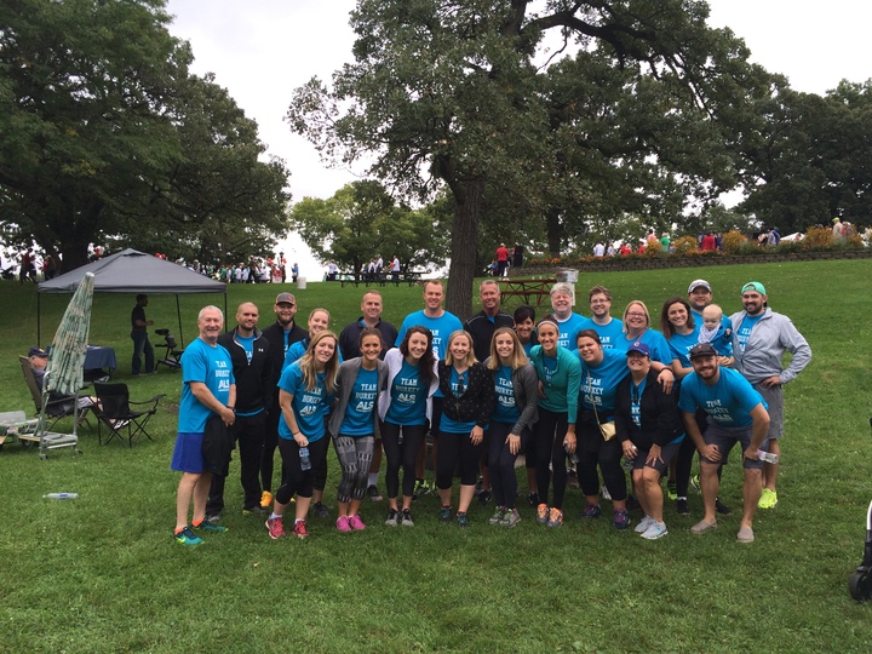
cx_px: 436
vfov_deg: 48.2
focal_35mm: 29
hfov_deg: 61.7
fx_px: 731
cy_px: 327
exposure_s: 1/275
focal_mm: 4.15
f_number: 2.2
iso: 32
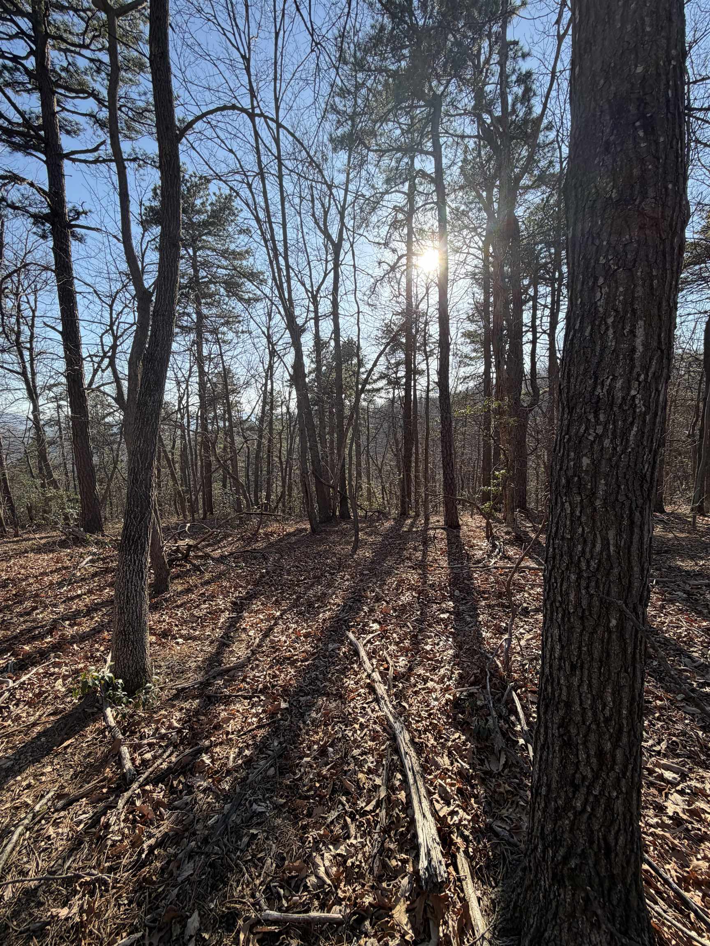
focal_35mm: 14
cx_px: 355
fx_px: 383
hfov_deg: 85.7
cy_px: 473
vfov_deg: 102.1
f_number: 2.2
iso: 40
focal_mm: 2.22
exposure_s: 1/514
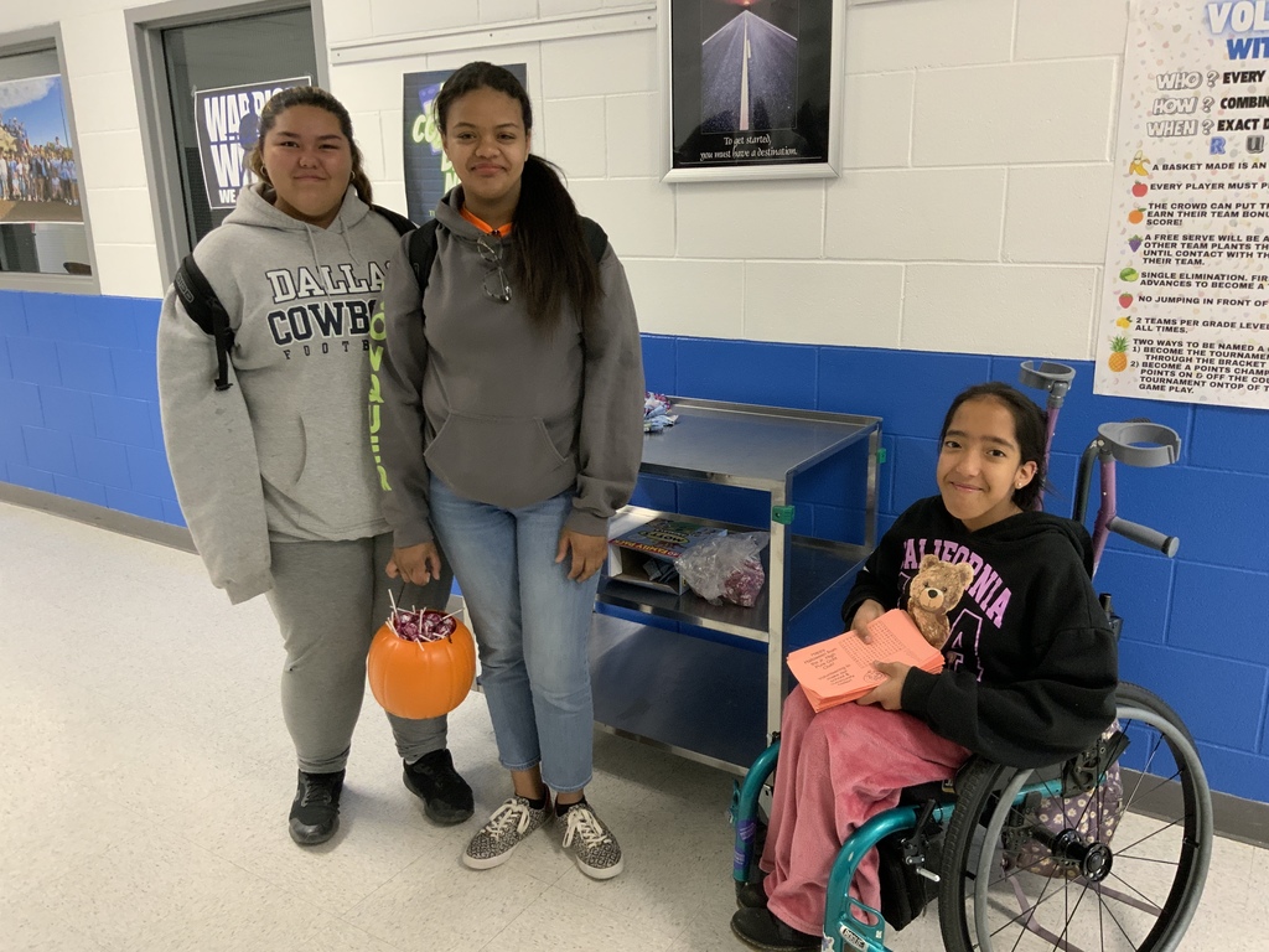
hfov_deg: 61.7
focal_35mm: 29
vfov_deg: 48.2
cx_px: 634
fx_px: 1063
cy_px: 476
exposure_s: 1/60
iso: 160
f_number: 1.8
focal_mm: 3
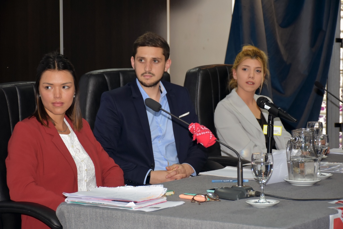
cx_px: 172
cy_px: 114
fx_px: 1000
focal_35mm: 105
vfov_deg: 13.0
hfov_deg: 19.5
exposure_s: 1/60
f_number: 5
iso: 800
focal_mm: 70
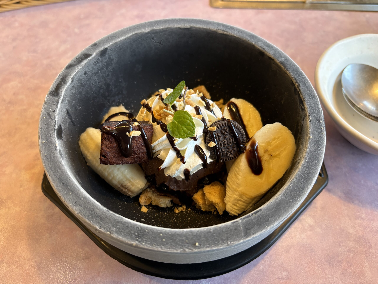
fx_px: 284
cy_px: 142
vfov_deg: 53.1
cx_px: 189
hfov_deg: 67.3
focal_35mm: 26
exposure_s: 1/121
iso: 125
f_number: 1.6
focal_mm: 5.96
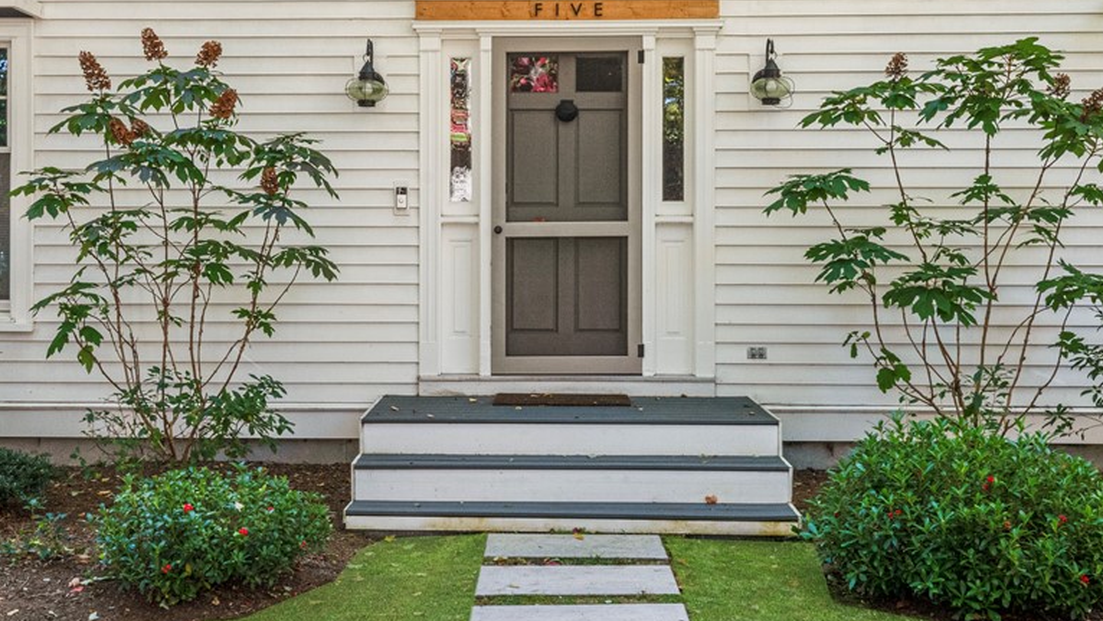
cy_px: 182
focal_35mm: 49
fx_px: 1433
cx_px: 480
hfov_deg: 42.0
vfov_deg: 24.3
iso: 400
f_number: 14
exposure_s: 1/50
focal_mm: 22
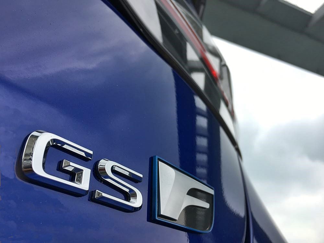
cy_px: 122
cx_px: 162
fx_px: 271
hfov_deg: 61.7
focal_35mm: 29
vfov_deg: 48.2
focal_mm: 4.15
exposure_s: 1/557
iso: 25
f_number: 2.2
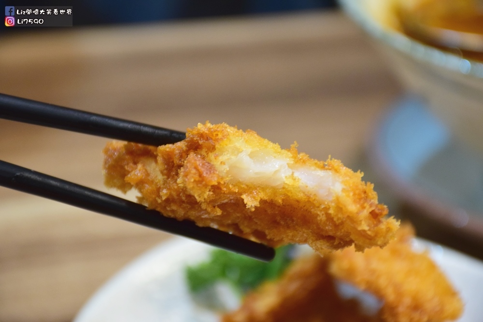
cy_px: 161
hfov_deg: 12.2
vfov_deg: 8.2
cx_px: 242
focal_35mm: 168
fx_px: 2254
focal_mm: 112
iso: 1600
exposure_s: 1/50
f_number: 5.6
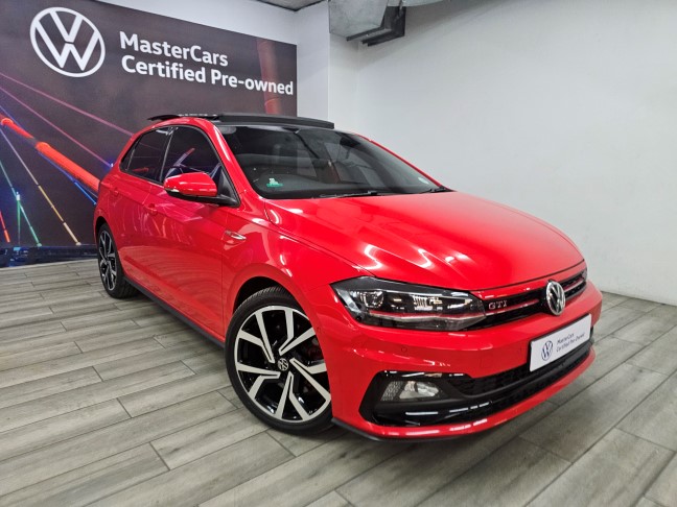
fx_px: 450
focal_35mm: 23
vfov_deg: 58.9
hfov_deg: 73.9
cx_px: 338
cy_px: 254
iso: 400
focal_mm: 6.3
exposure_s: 1/100
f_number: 1.7
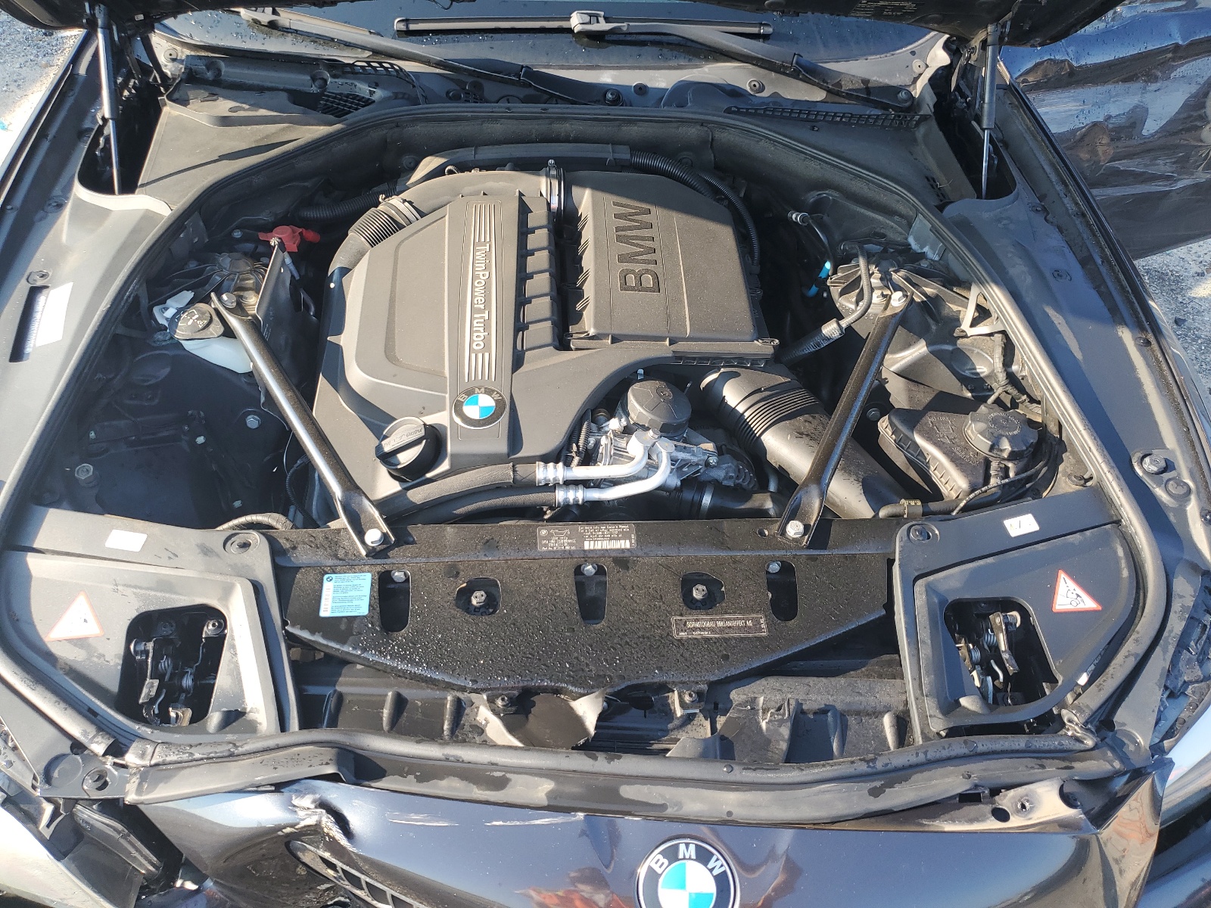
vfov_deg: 53.1
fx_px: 910
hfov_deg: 67.3
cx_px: 606
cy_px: 454
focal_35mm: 26
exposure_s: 1/357
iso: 50
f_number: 1.5
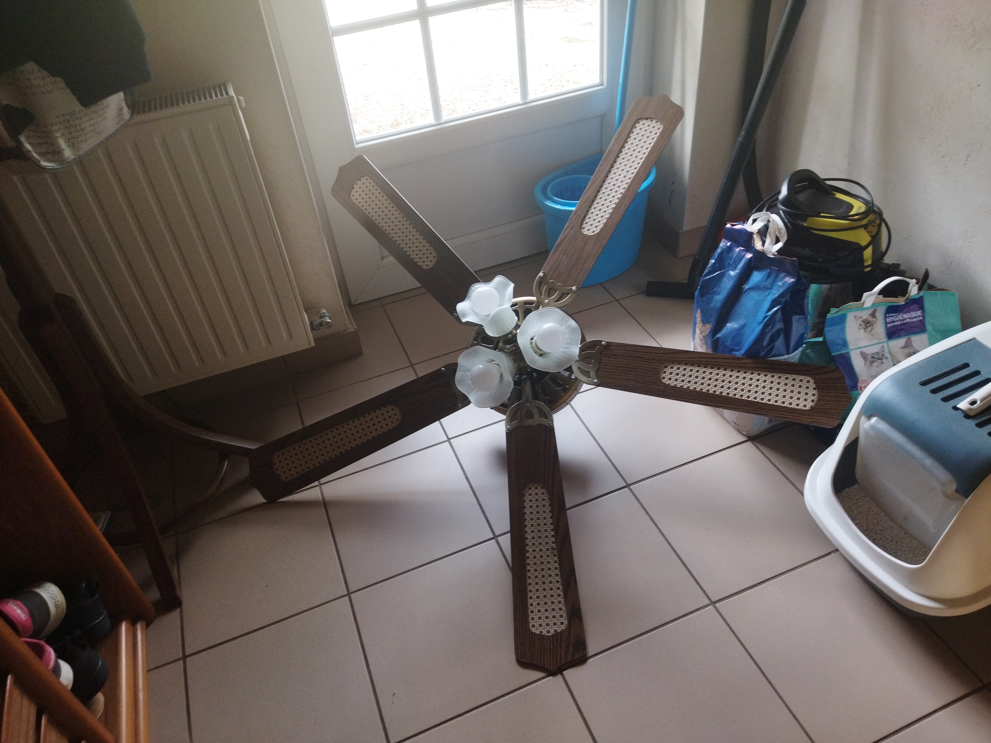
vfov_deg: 51.4
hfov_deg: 65.3
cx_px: 496
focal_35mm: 27
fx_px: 773
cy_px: 372
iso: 128
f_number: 1.79
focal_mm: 4.71
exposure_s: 1/50
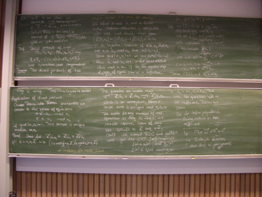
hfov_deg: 52.6
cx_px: 131
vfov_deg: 40.7
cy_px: 98
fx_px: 265
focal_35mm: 35
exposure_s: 1/13
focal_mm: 5.8
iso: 200
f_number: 2.6
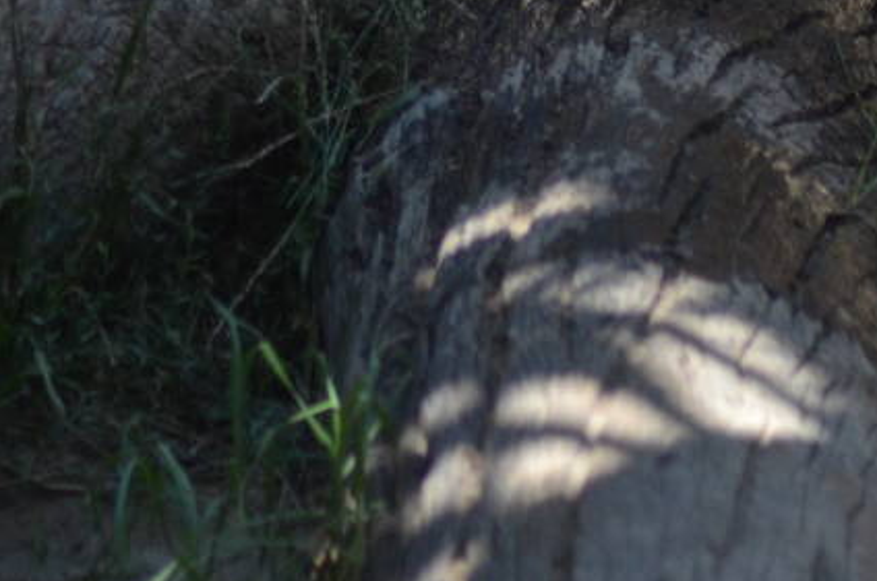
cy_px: -416
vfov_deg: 1.5
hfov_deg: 2.2
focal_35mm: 933
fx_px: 22683
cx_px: 792
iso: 400
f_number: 4.5
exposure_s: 1/1250
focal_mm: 165
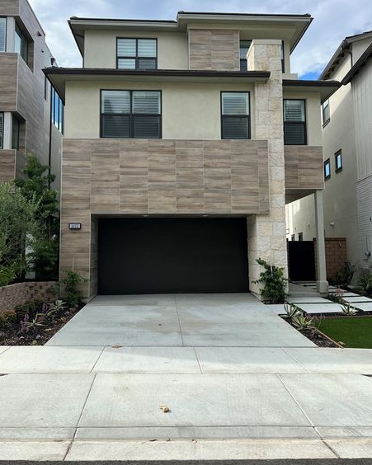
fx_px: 413
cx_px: 186
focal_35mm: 30
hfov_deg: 48.5
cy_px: 208
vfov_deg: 58.7
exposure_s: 1/2994
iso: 50
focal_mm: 5.7
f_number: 1.5
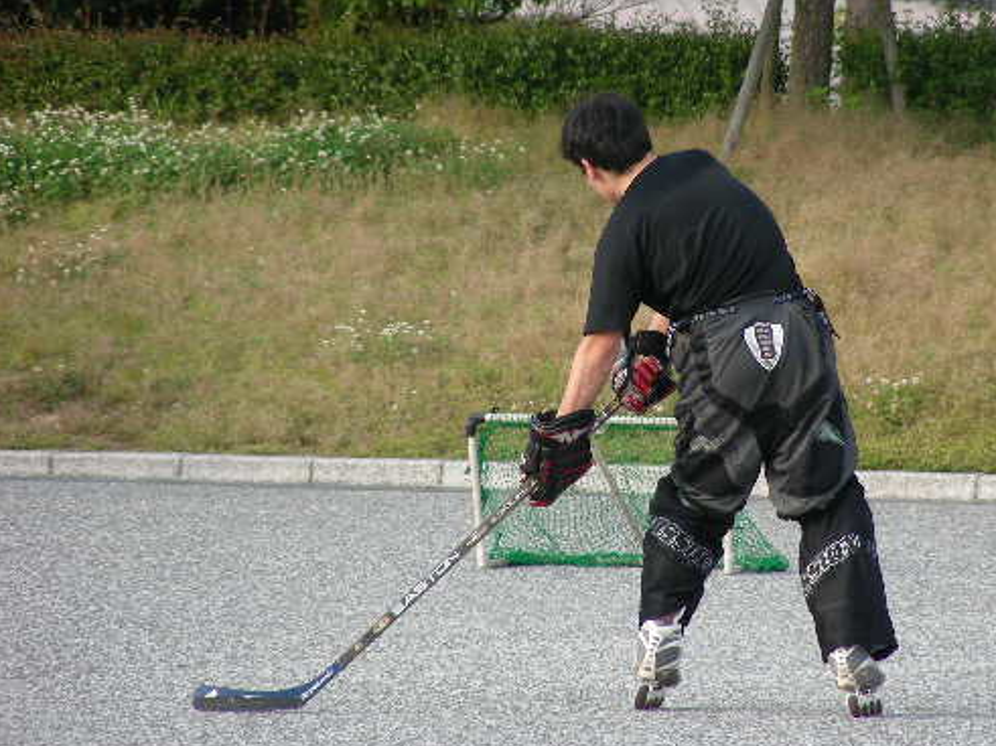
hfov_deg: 4.0
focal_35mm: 495
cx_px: 643
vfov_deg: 3.0
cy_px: 320
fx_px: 14239
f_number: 3.5
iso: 50
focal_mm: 63.3
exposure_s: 1/114
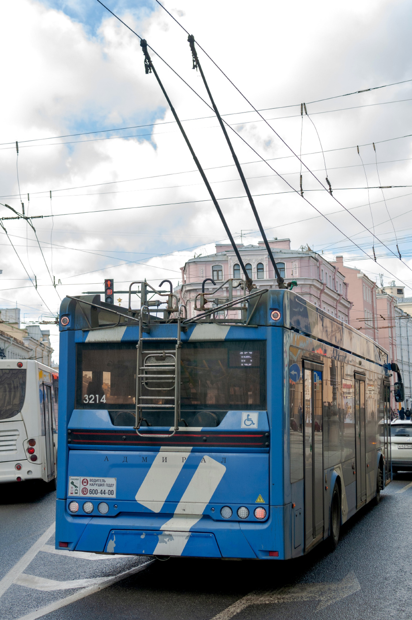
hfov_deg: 25.7
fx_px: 903
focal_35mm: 52
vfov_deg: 37.9
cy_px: 310
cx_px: 206
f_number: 5
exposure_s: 1/320
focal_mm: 35
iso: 250
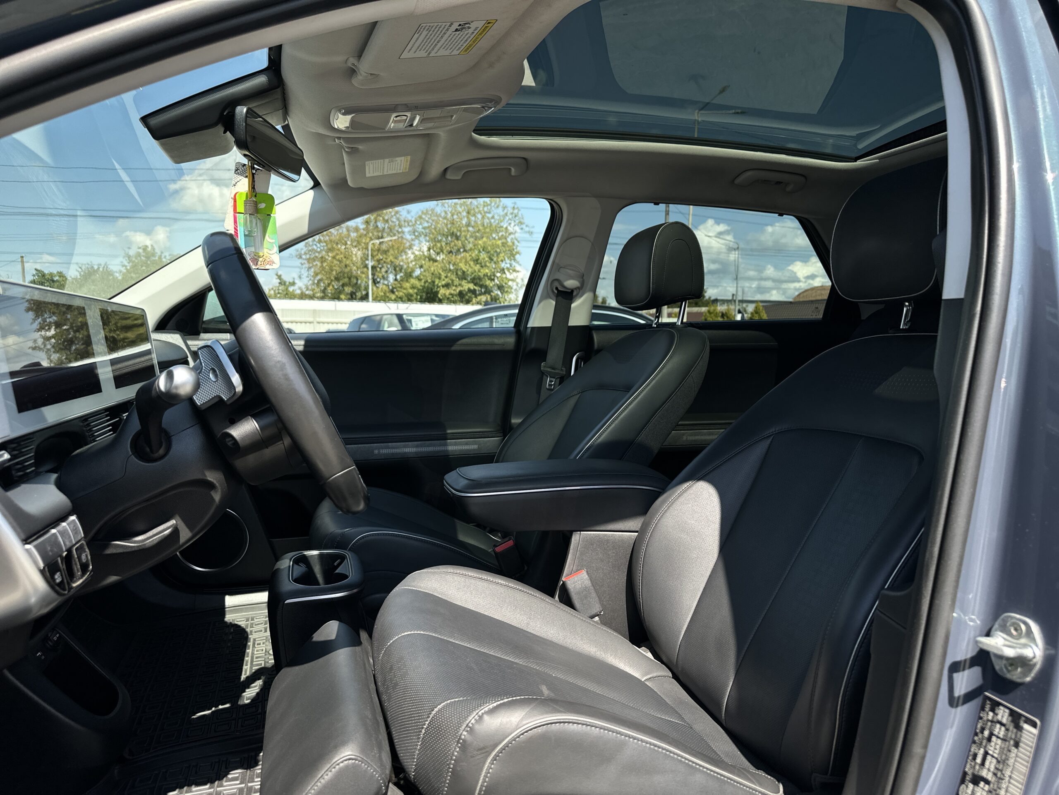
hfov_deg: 71.6
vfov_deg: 56.8
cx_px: 530
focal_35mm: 24
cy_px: 398
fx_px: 734
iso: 80
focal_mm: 6.86
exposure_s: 1/1374
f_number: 1.78
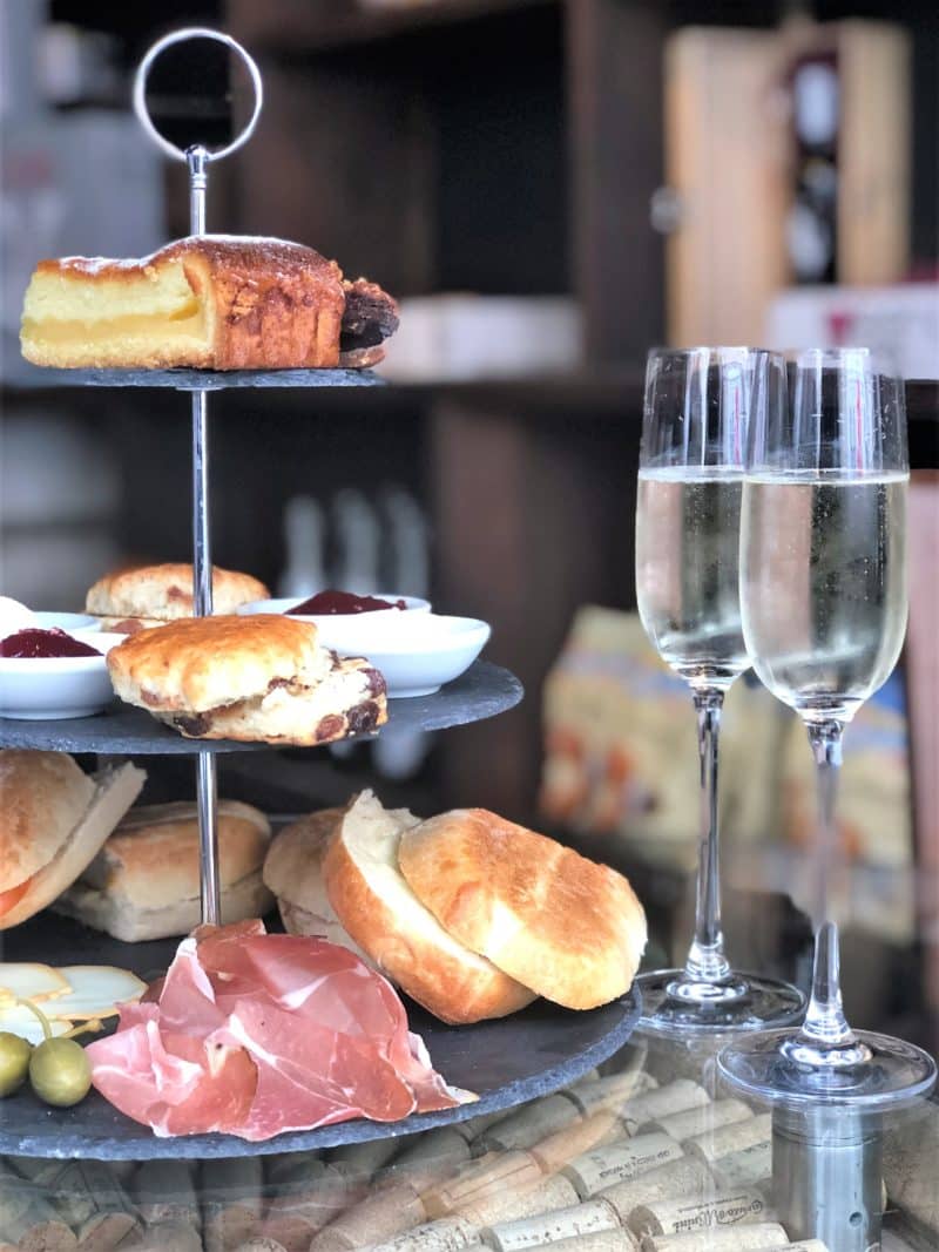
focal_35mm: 57
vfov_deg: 33.8
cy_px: 626
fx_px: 2062
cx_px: 470
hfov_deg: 25.7
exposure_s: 1/33
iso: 100
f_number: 2.8
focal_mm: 6.6
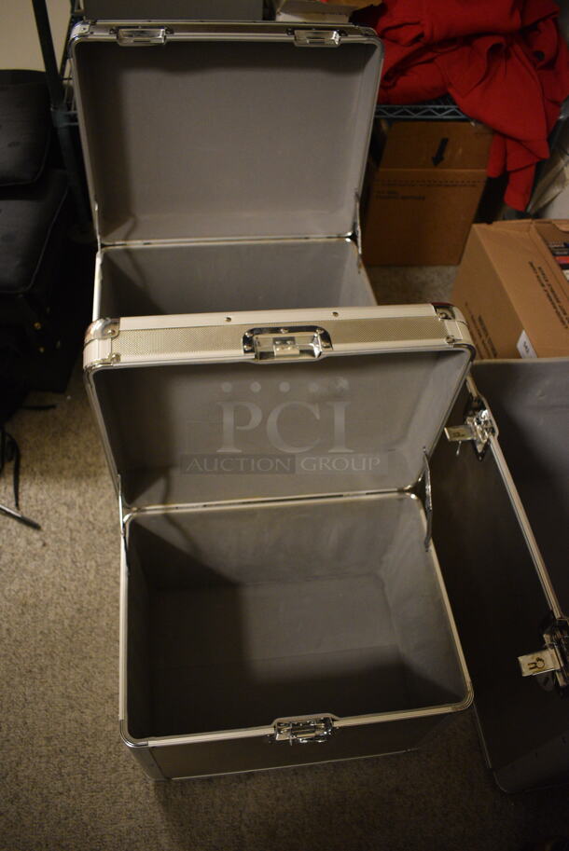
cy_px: 426
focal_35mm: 27
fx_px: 639
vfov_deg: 67.3
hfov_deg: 48.0
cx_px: 284
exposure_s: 1/30
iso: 2000
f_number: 3.5
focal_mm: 18
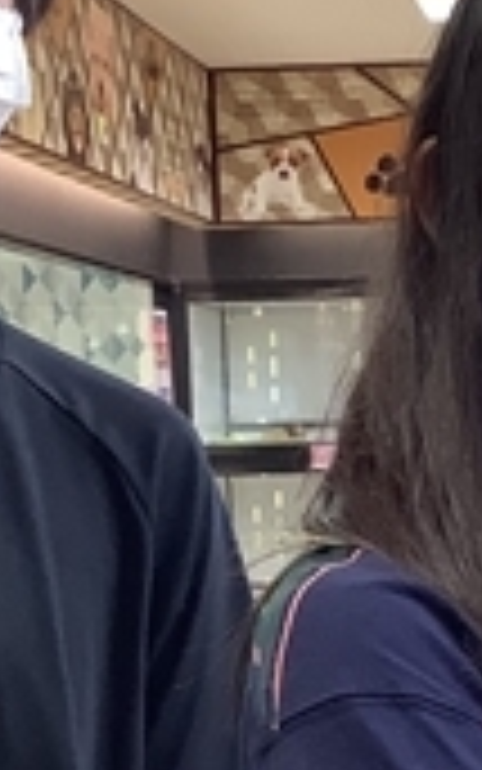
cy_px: 635
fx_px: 2415
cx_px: 563
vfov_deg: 17.9
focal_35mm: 115
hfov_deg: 11.2
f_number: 2.4
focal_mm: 3.3
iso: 100
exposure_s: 1/60
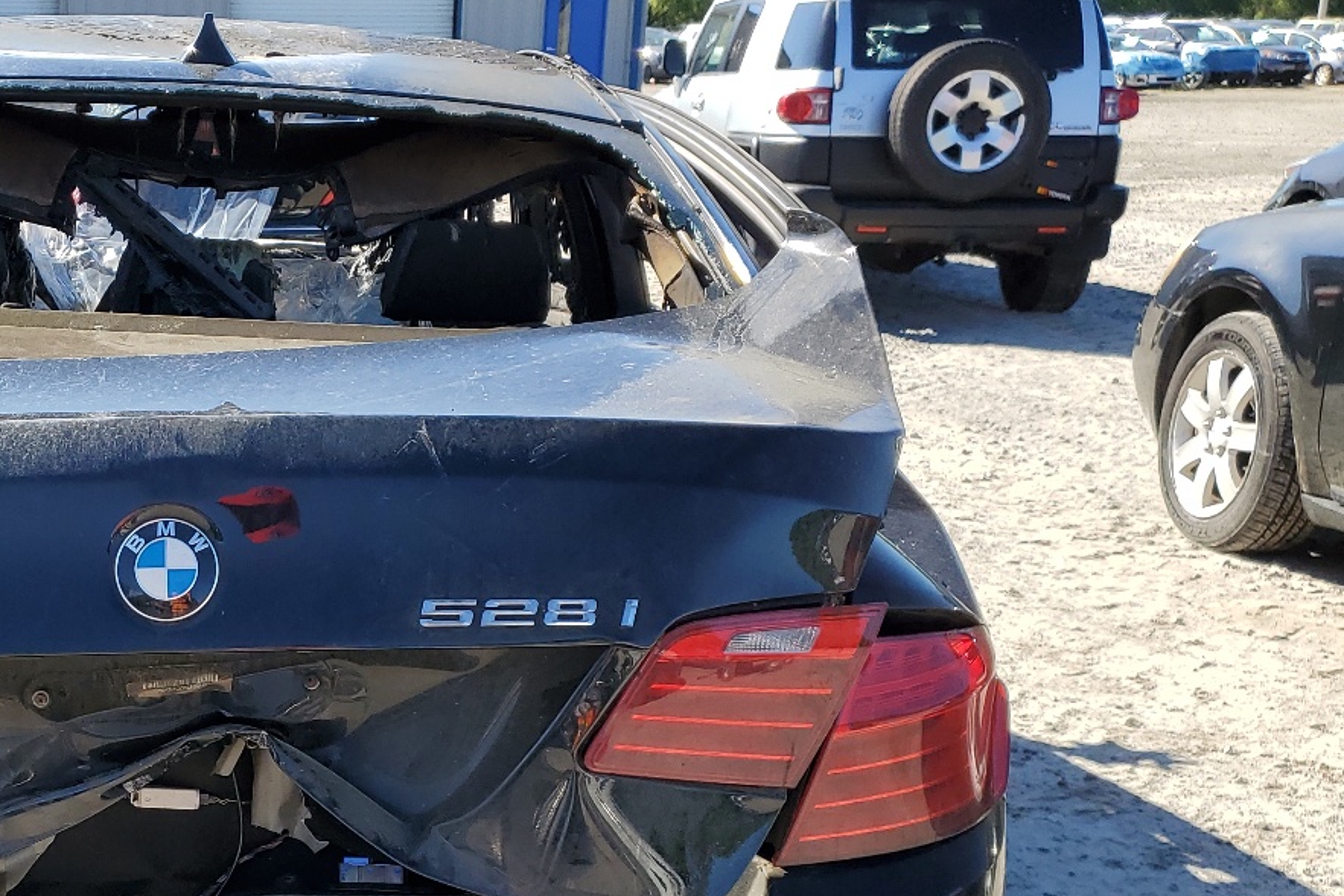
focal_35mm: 49
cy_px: 716
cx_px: 157
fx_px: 1830
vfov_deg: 27.0
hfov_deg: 37.9
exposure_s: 1/1429
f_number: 1.5
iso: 50
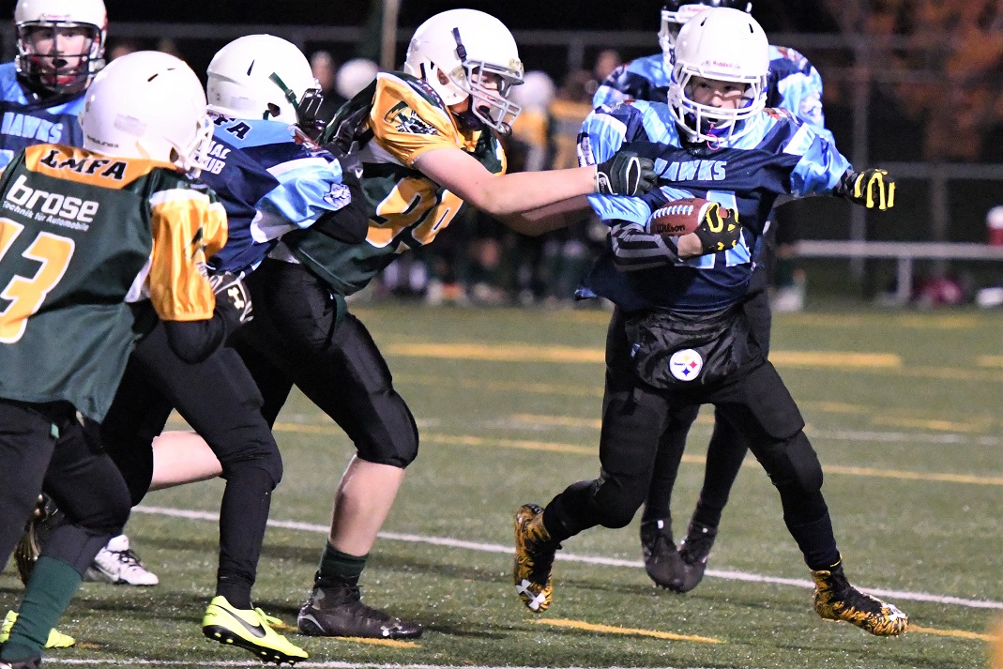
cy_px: 334
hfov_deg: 8.9
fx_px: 6478
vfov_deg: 5.9
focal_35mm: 232
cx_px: 502
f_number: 2.8
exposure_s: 1/1000
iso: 16000
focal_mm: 155
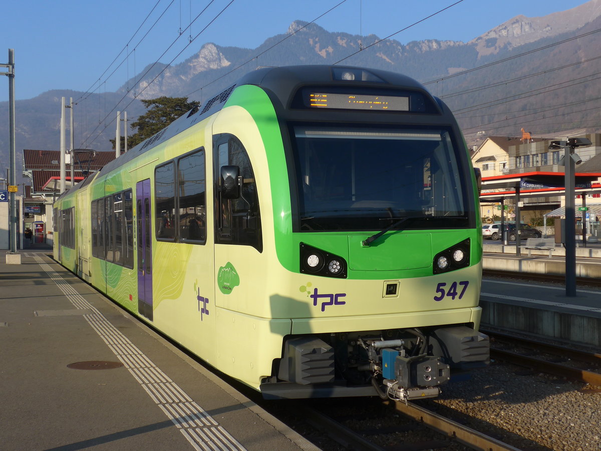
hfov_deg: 41.2
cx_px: 300
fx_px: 799
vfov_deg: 31.5
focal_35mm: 46
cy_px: 226
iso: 80
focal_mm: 9.5
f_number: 3
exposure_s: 1/1000
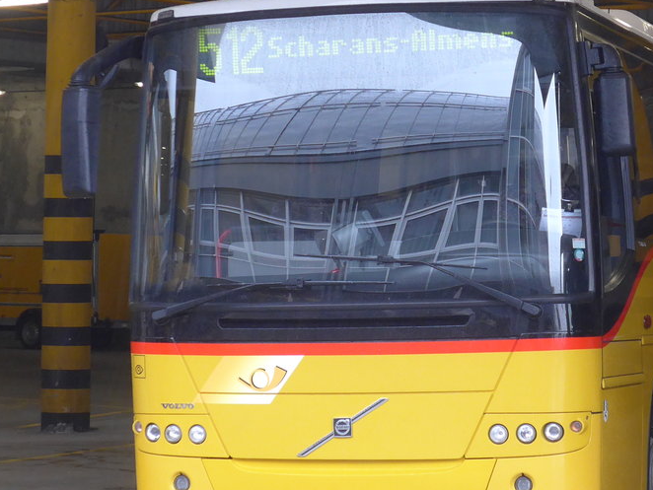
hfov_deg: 13.6
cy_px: 209
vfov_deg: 10.2
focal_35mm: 145
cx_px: 413
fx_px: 2736
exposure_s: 1/60
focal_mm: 16
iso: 400
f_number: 4.4
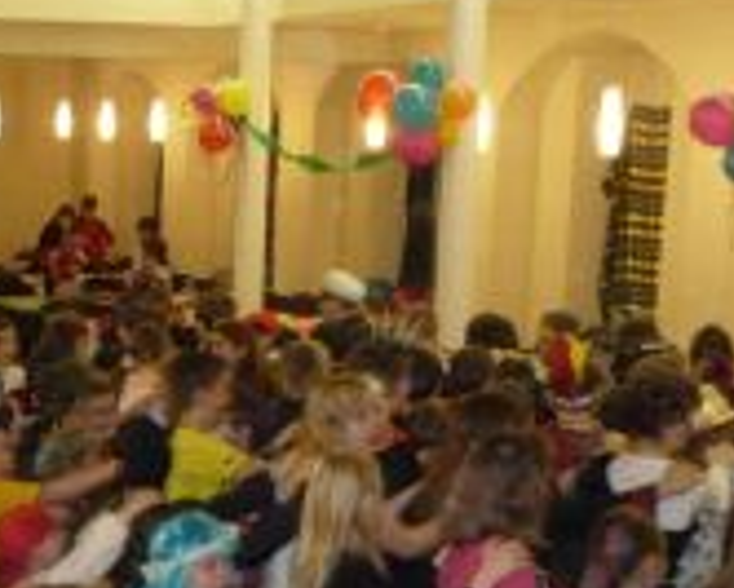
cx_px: 146
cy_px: 526
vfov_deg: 16.2
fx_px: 2043
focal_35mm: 94
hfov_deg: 20.1
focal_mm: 6.7
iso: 800
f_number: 3.9
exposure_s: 1/30
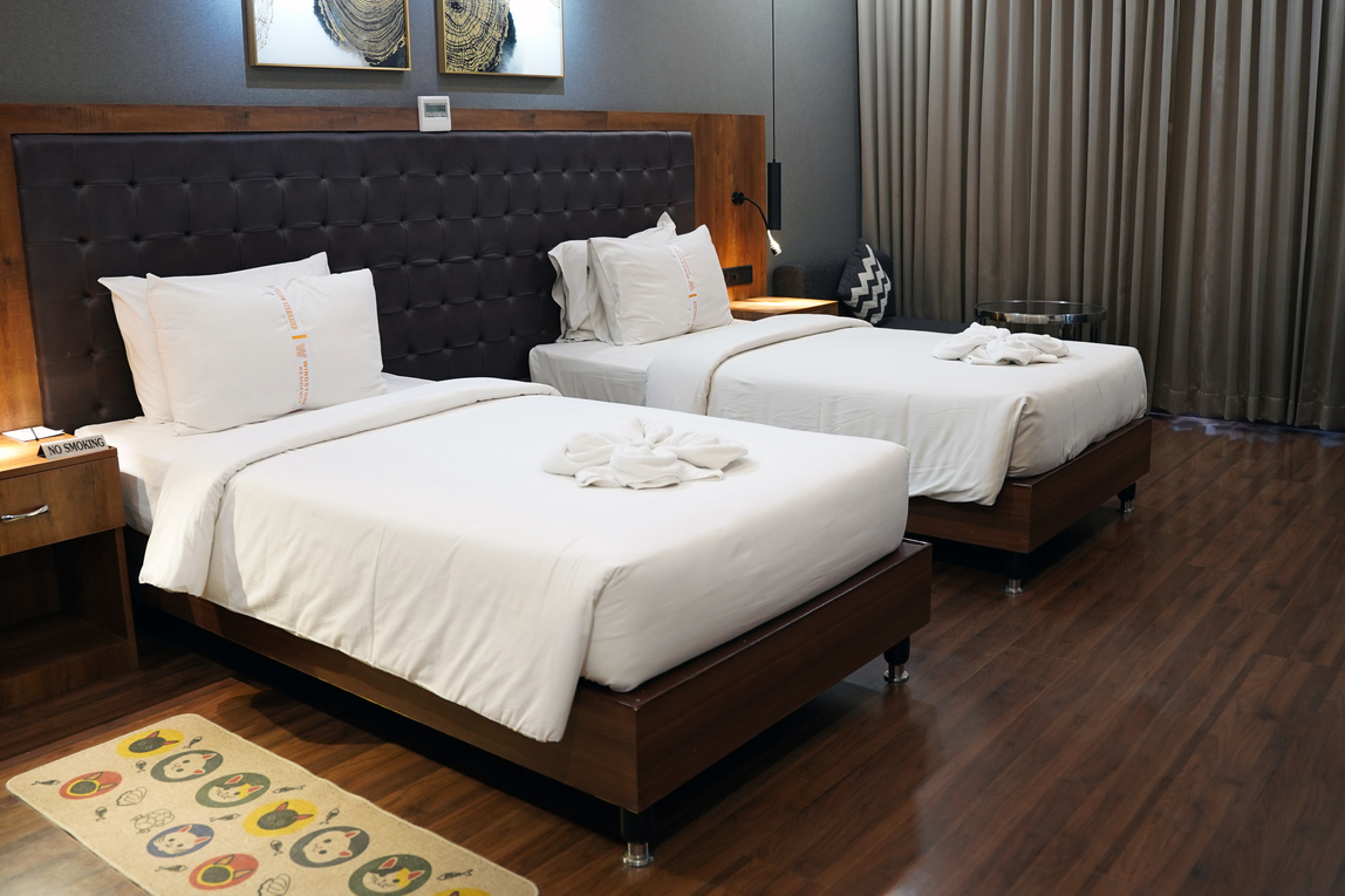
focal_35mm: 32
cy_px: 392
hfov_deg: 58.7
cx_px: 688
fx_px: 1195
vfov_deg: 41.0
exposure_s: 1/50
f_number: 2.8
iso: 1000
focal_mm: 24
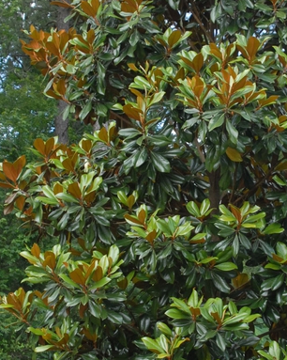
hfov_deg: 13.6
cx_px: 211
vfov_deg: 17.0
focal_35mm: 113
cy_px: 149
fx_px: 1201
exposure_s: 1/160
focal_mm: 30
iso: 400
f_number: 6.3
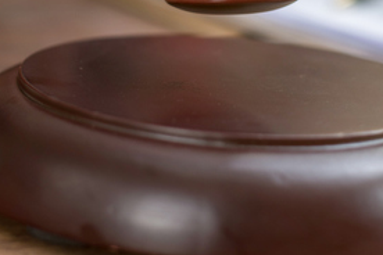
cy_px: -41
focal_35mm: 131
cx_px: 262
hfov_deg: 15.6
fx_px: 1394
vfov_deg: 10.3
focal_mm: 50
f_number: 3.2
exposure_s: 1/60
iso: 100
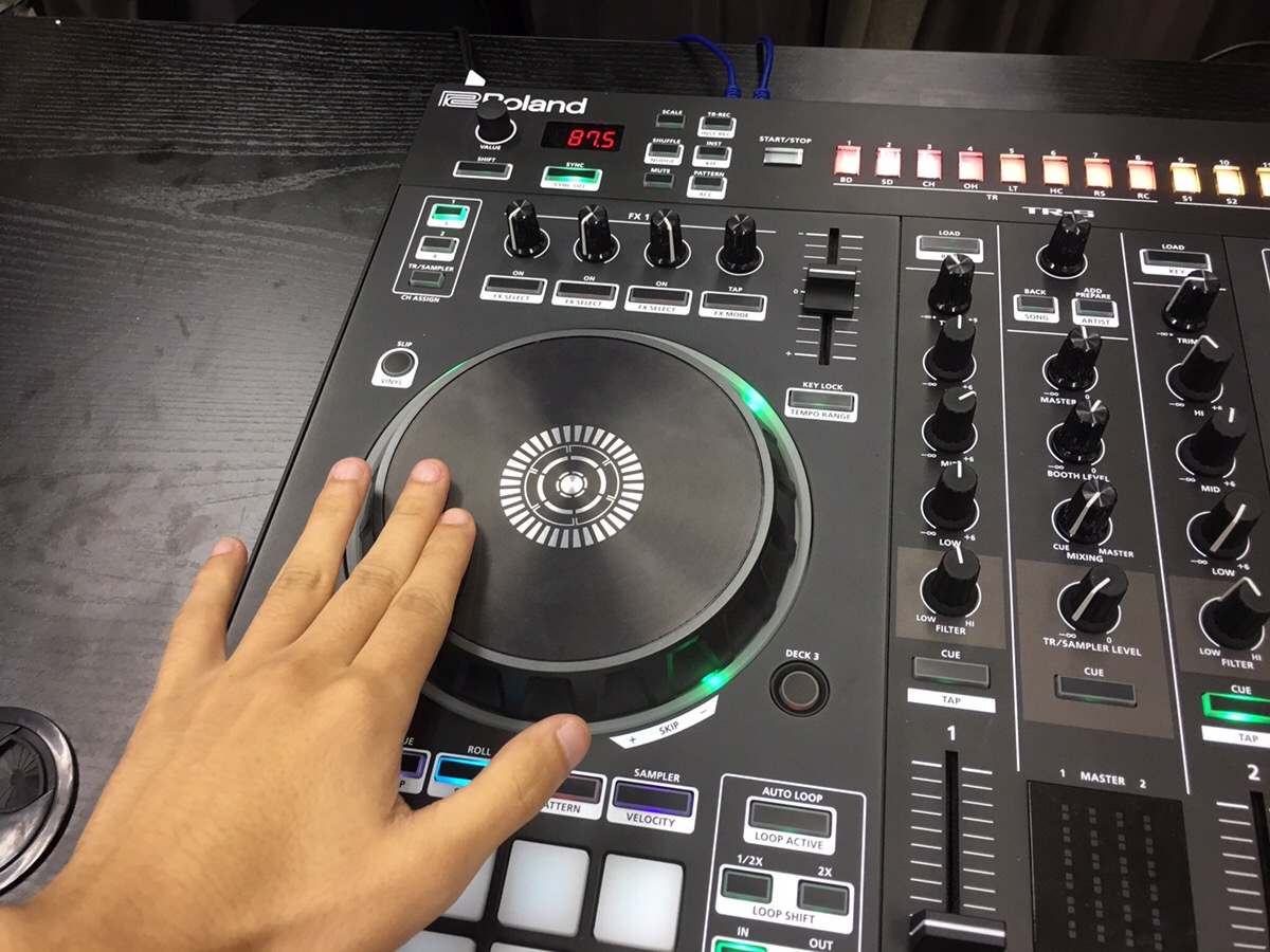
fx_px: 1064
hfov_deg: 61.7
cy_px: 476
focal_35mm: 29
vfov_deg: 48.2
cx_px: 635
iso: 32
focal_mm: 4.15
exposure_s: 1/15
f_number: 2.2
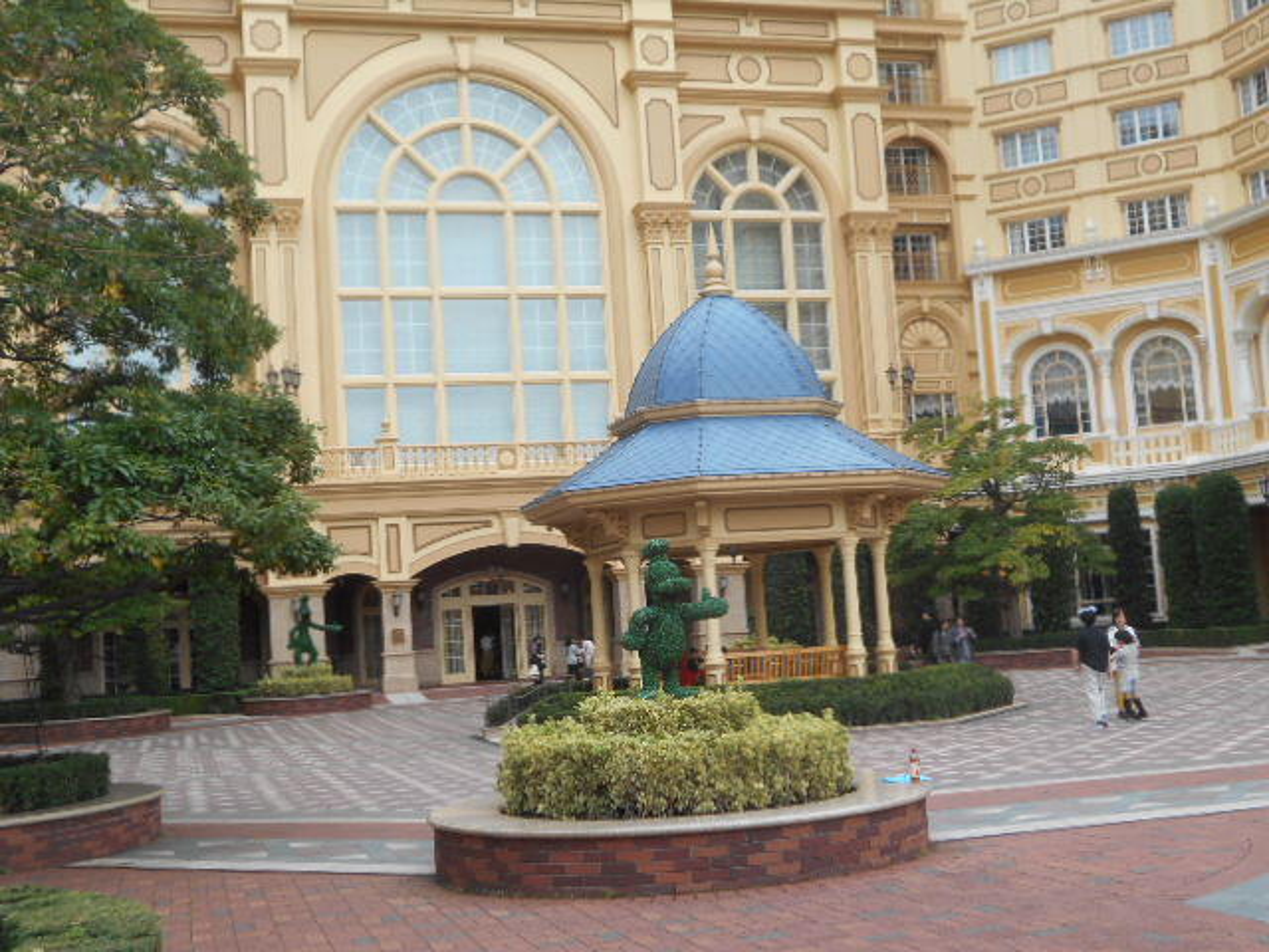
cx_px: 634
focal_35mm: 44
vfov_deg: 32.9
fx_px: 1613
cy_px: 476
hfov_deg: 42.9
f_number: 4.2
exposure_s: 1/250
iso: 110
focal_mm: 7.7
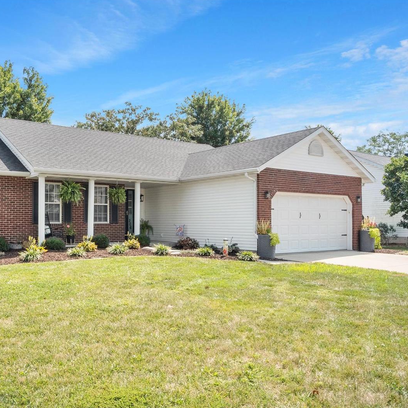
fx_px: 413
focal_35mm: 31
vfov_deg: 52.5
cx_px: 129
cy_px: 205
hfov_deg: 51.3
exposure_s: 1/160
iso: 400
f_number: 10
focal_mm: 12
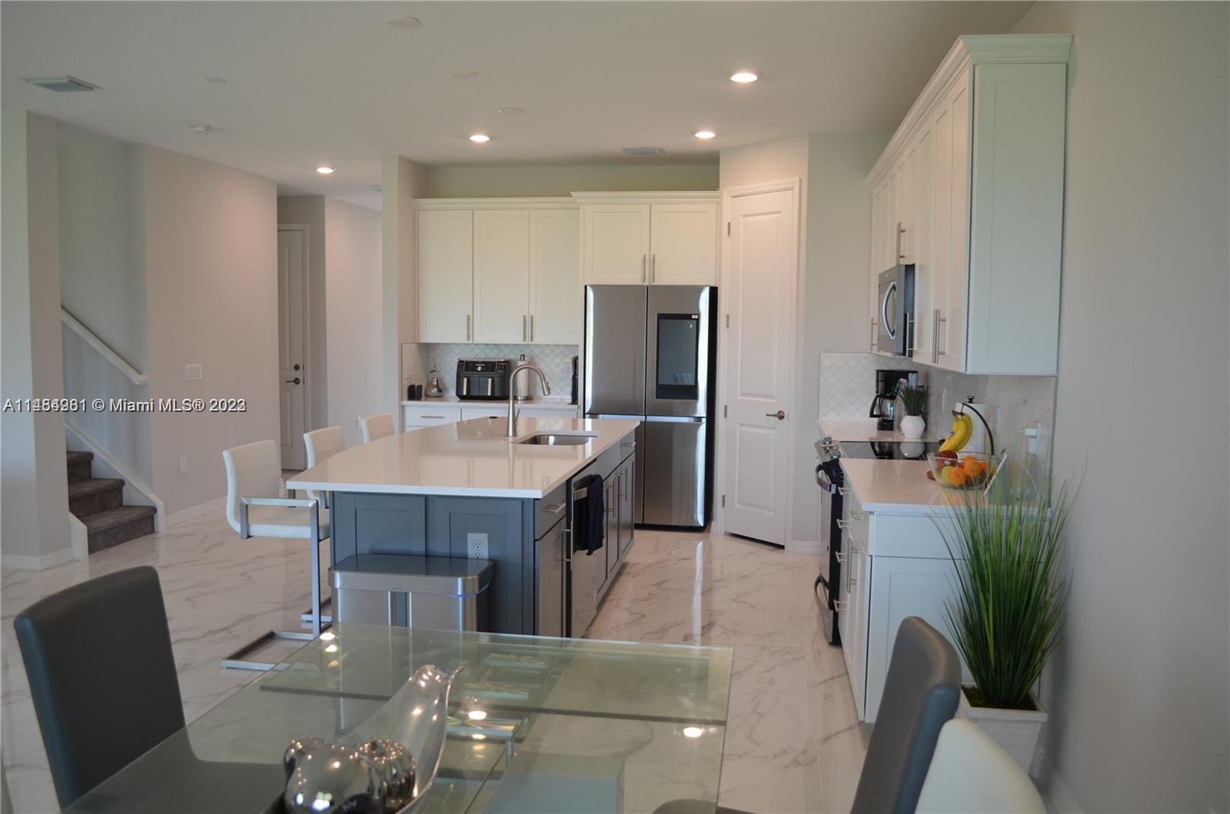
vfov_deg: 43.4
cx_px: 615
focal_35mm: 30
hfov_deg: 62.0
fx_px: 1023
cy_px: 407
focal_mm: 20
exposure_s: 1/60
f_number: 4
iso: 400
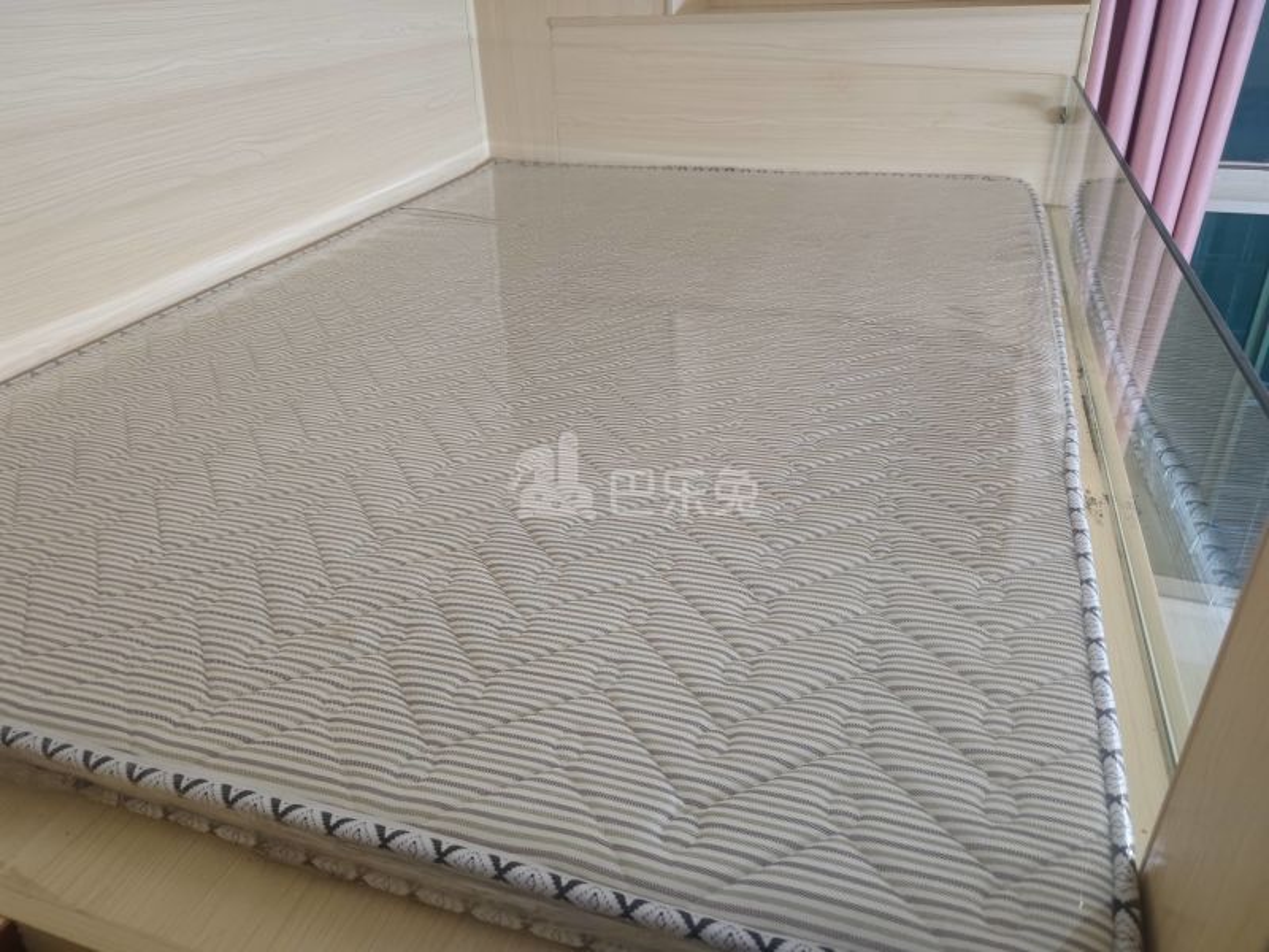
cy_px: 476
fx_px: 880
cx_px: 634
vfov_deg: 56.8
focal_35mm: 24
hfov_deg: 71.6
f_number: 1.85
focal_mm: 6.78
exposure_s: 1/50
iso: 1041
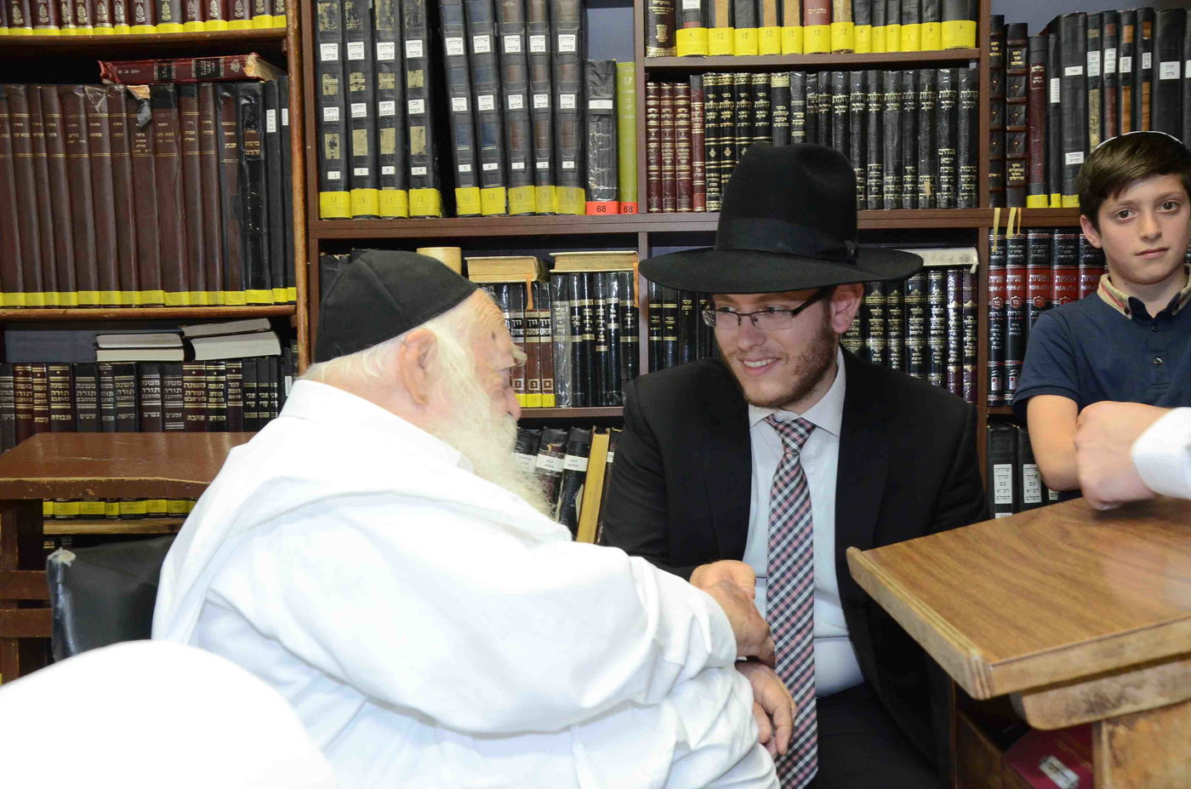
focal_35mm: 36
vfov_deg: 36.7
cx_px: 596
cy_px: 394
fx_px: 1188
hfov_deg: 53.2
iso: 1250
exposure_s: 1/60
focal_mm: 24
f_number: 5.6
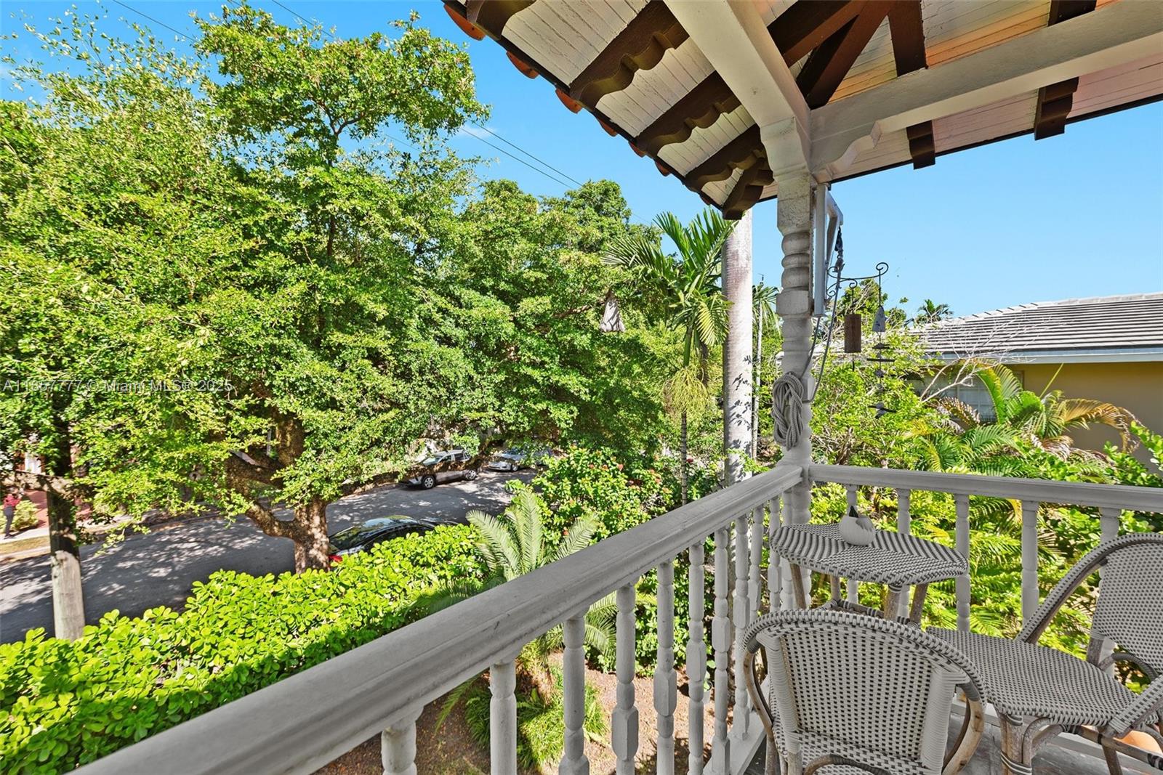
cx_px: 582
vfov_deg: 81.2
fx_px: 452
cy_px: 388
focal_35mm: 14
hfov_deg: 104.2
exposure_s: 1/100
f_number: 5
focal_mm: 14
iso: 100
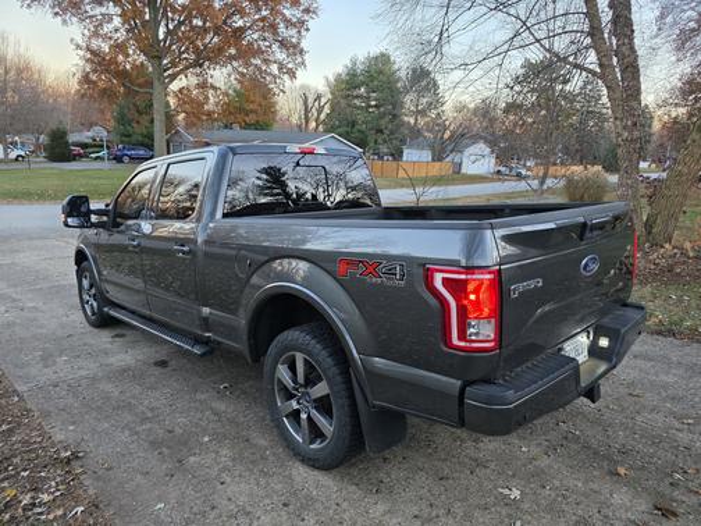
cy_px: 263
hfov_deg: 73.9
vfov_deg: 58.9
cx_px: 350
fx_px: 466
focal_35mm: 23
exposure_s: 1/180
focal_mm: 6.3
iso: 200
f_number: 1.7
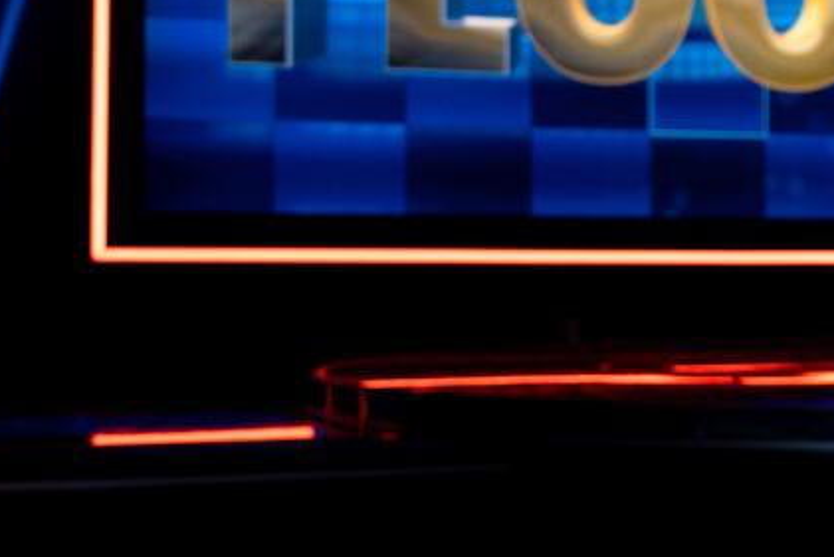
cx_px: 1084
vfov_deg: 15.4
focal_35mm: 89
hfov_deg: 20.8
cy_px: 250
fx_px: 2062
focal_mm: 25
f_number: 3.2
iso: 1600
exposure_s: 1/200
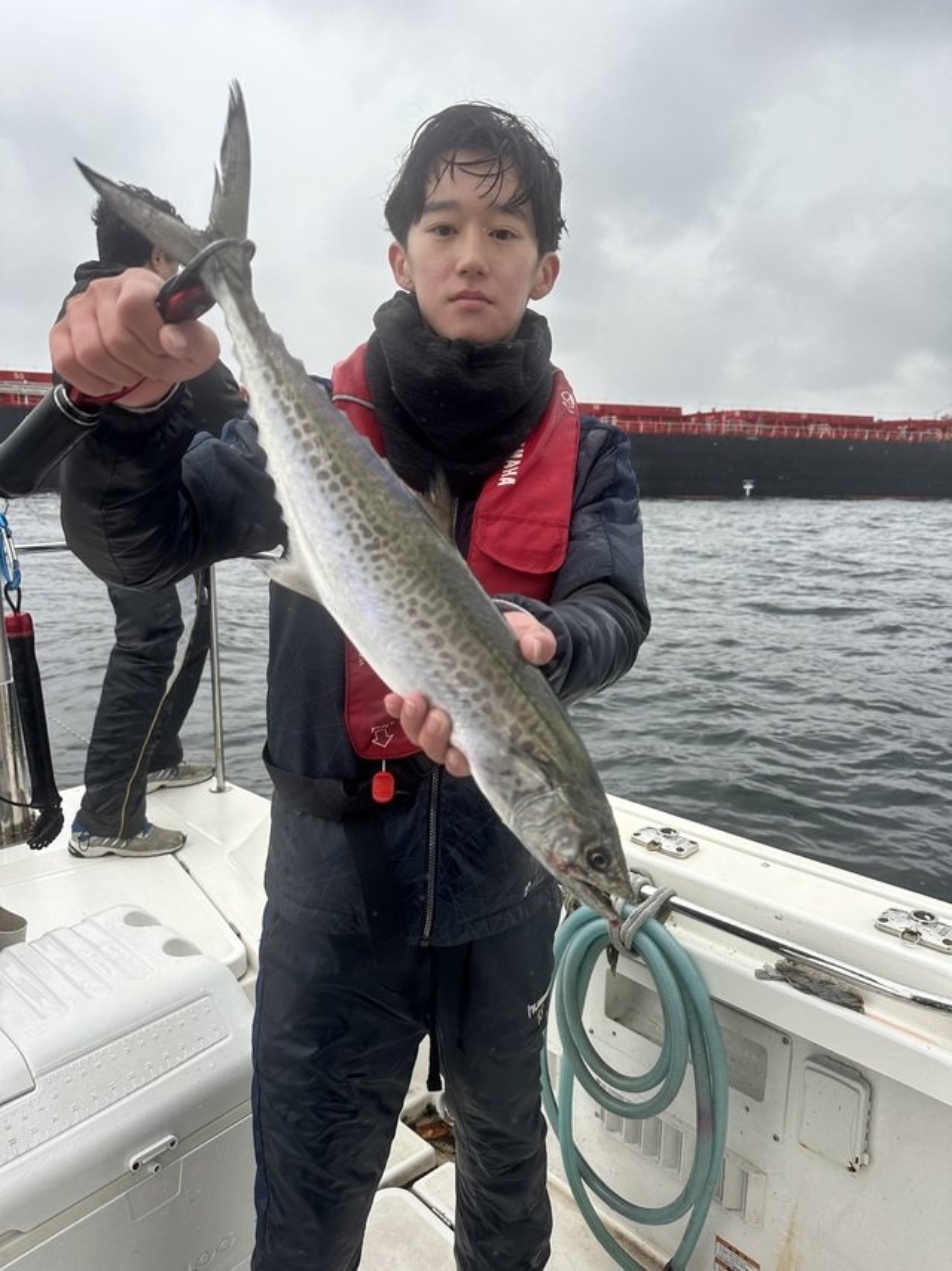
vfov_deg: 71.6
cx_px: 476
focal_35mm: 24
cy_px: 636
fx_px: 880
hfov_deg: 56.8
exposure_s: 1/535
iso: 80
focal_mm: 6.86
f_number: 1.78
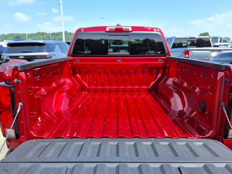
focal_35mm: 27
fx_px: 181
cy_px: 87
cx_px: 116
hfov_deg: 65.3
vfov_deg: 51.4
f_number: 1.9
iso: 40
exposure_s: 1/1000
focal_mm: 3.58
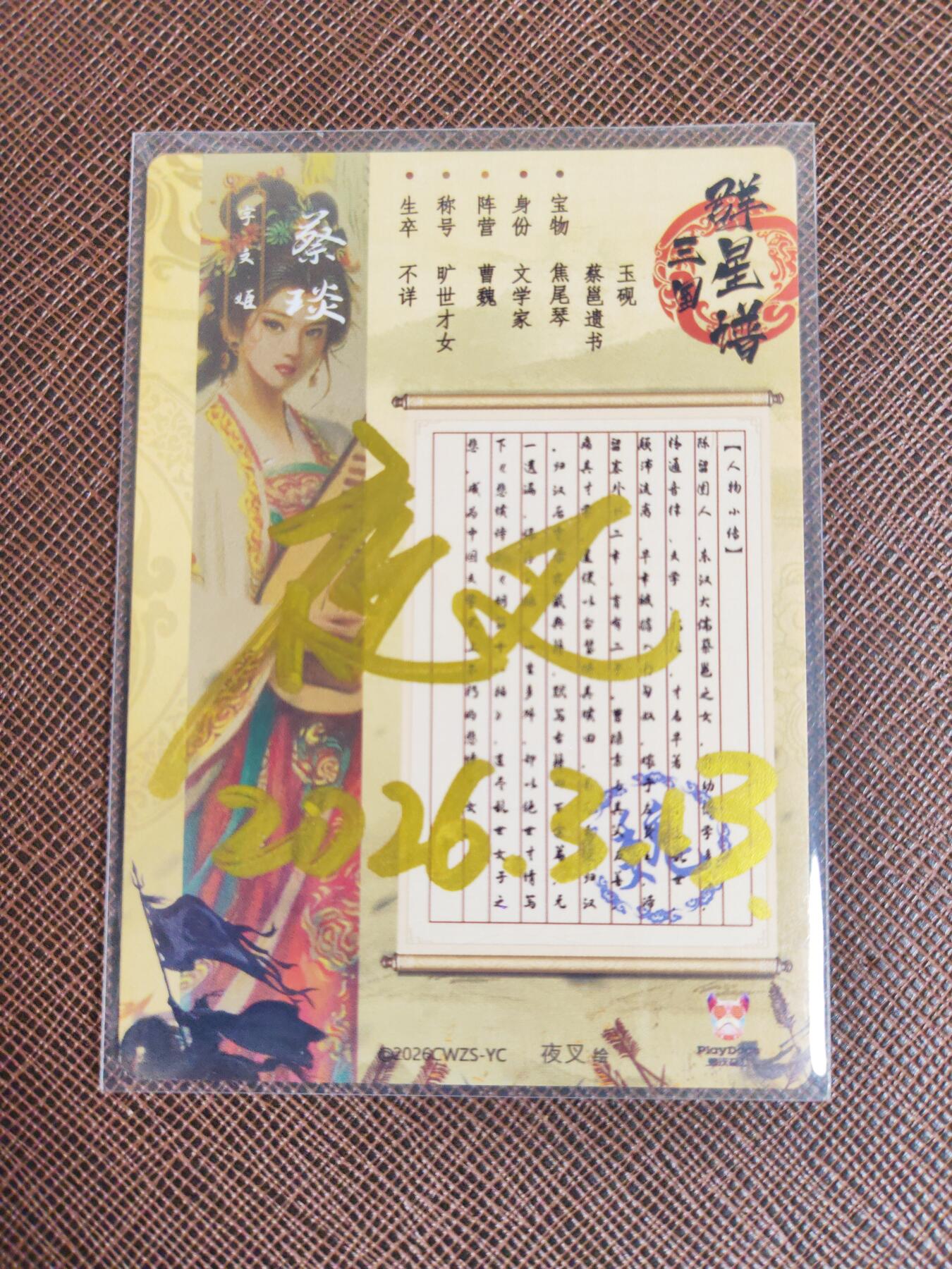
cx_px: 476
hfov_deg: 51.4
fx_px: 990
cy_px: 634
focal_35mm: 27
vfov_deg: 65.3
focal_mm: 5.53
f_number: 1.8
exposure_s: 1/100
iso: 320
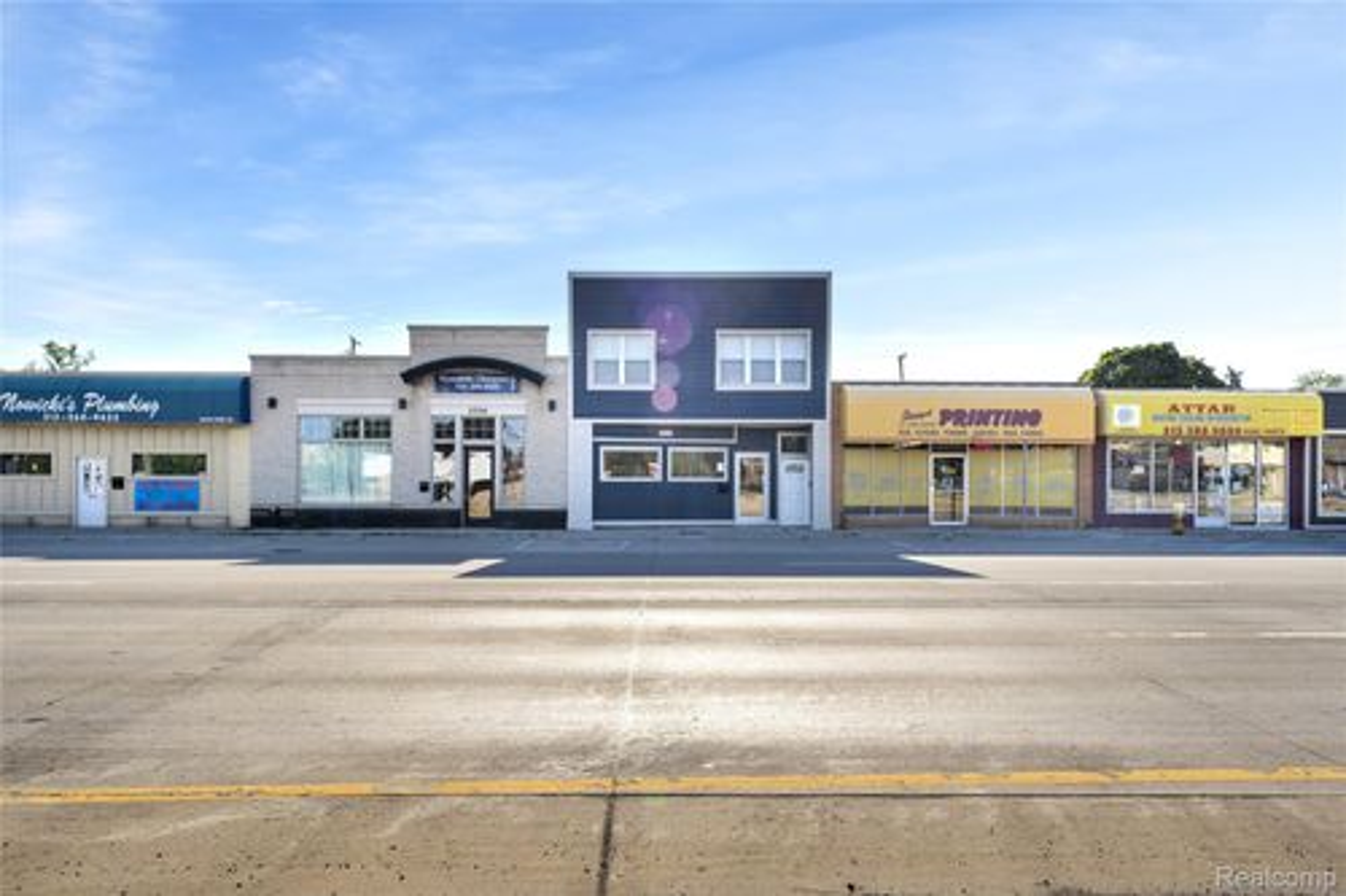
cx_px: 673
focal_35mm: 24
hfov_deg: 73.8
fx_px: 897
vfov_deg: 53.1
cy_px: 448
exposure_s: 1/2000
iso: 640
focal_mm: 24
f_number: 9
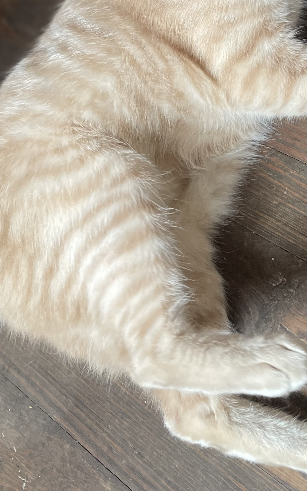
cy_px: 70
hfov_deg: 25.2
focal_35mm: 51
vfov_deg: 37.5
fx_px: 683
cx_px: 199
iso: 125
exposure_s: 1/71
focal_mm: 4.2
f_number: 1.6
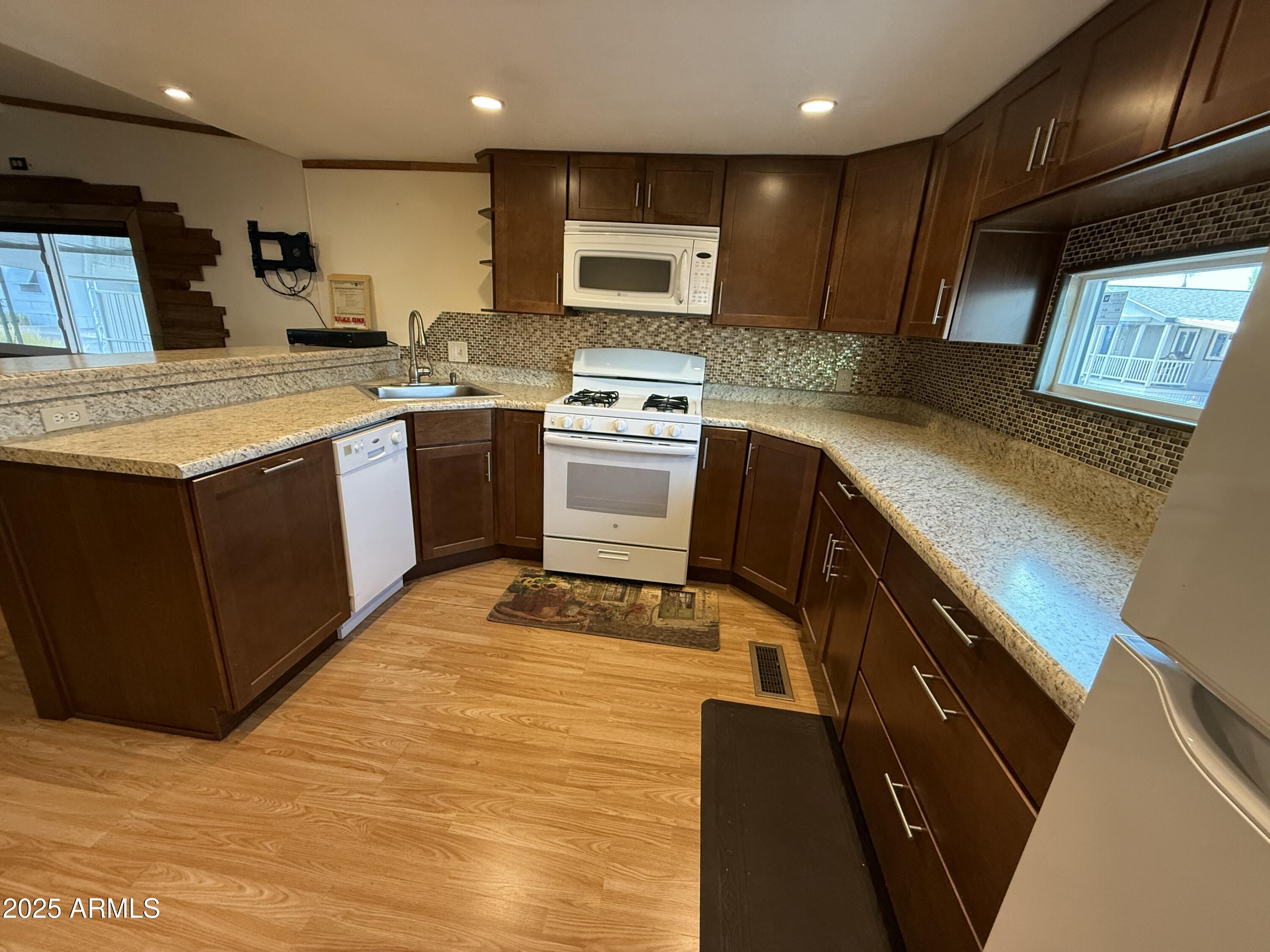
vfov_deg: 85.7
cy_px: 476
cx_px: 635
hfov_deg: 102.1
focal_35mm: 14
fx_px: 514
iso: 320
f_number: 2.2
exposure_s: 1/99
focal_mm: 2.22
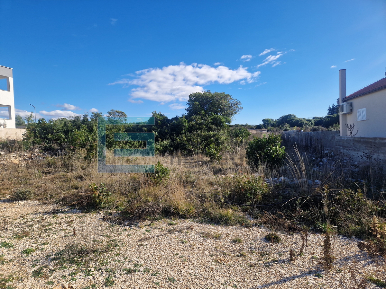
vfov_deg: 58.9
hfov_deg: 73.9
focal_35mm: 23
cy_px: 144
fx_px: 256
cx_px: 193
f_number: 1.8
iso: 50
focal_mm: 5.4
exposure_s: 1/1368
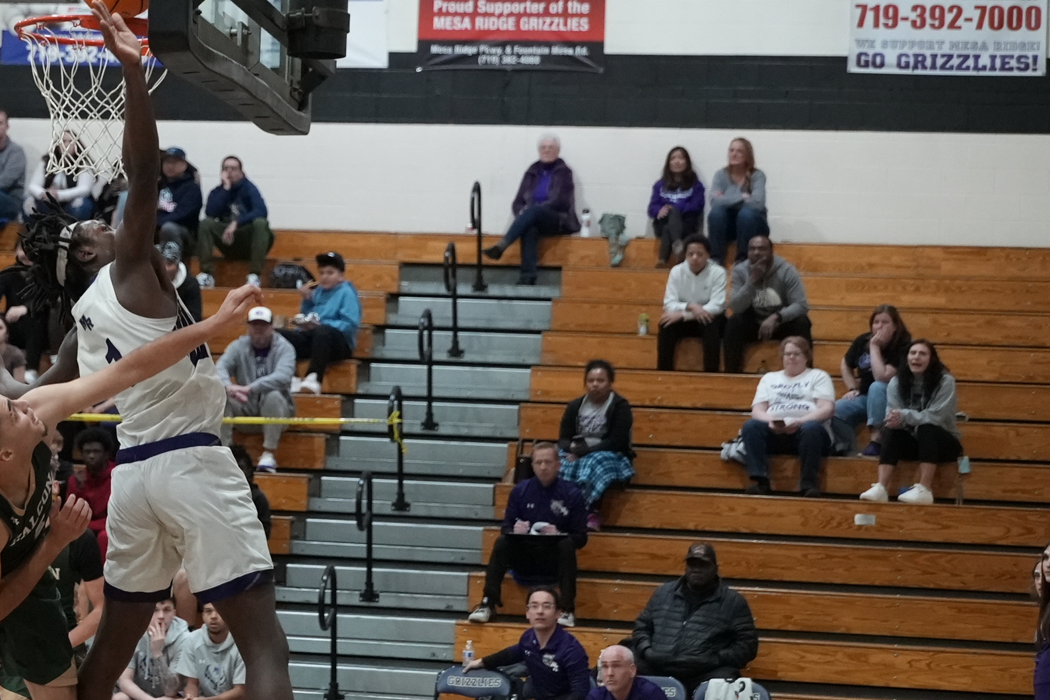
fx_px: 2946
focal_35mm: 101
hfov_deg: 19.9
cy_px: 299
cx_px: 155
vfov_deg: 13.6
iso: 10000
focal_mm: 58
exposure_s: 1/800
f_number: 4
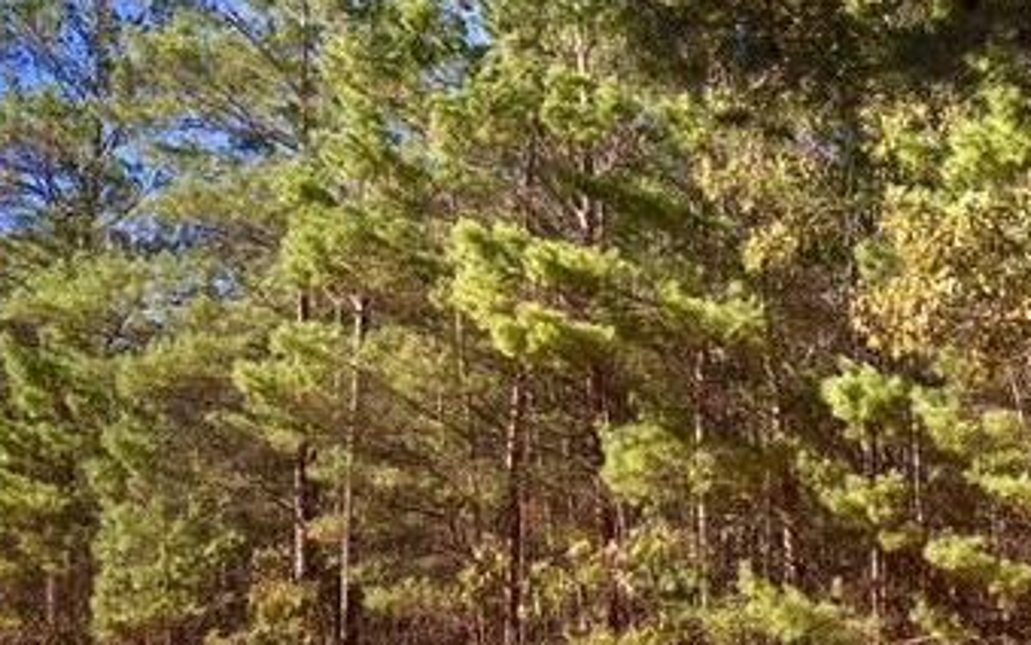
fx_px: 1630
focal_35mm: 58
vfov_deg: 22.2
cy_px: 180
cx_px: 444
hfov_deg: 35.0
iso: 25
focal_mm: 4.15
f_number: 2.2
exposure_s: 1/725
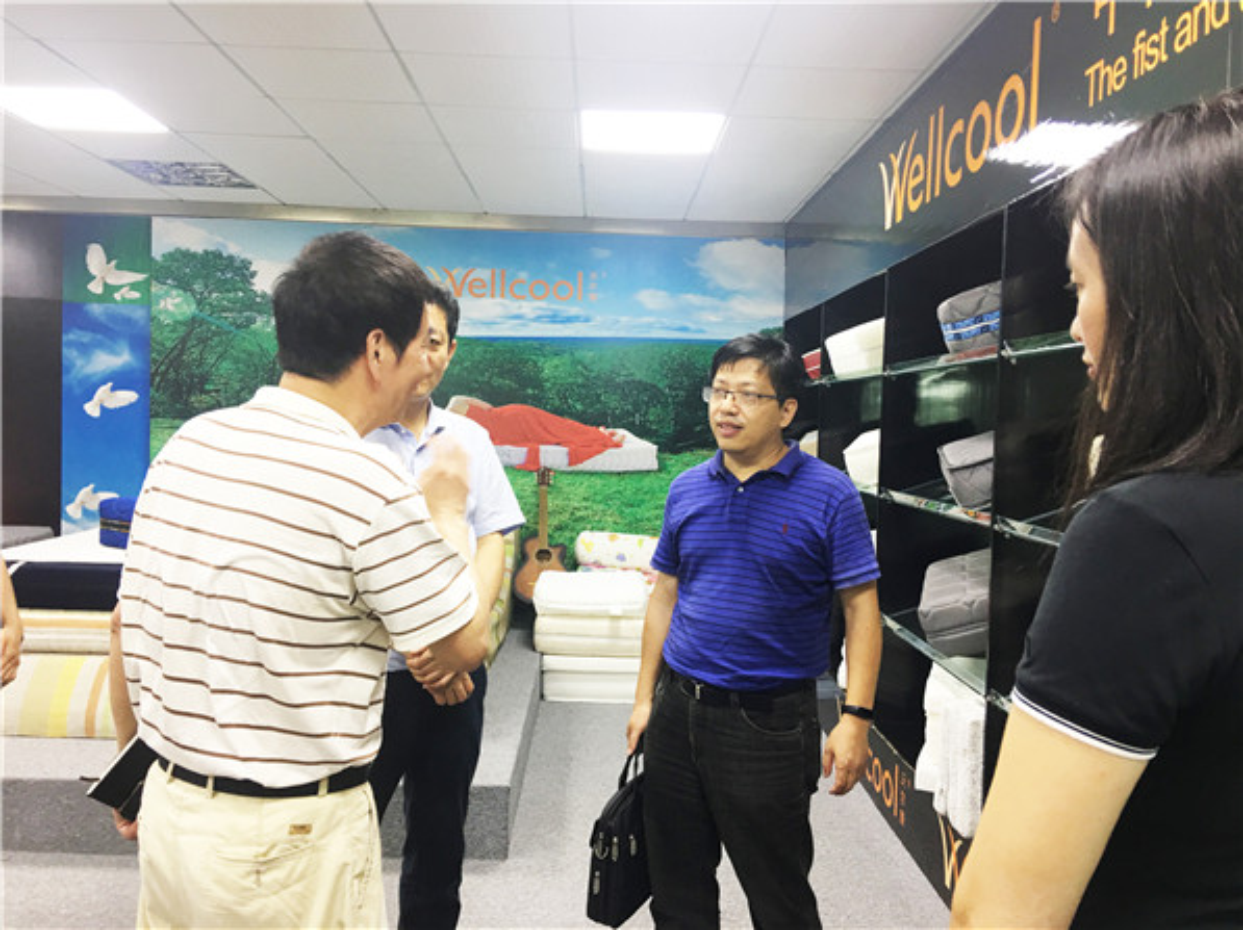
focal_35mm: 29
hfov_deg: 61.7
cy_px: 465
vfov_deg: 48.2
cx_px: 622
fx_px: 1041
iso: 32
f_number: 2.2
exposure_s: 1/17
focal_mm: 4.15
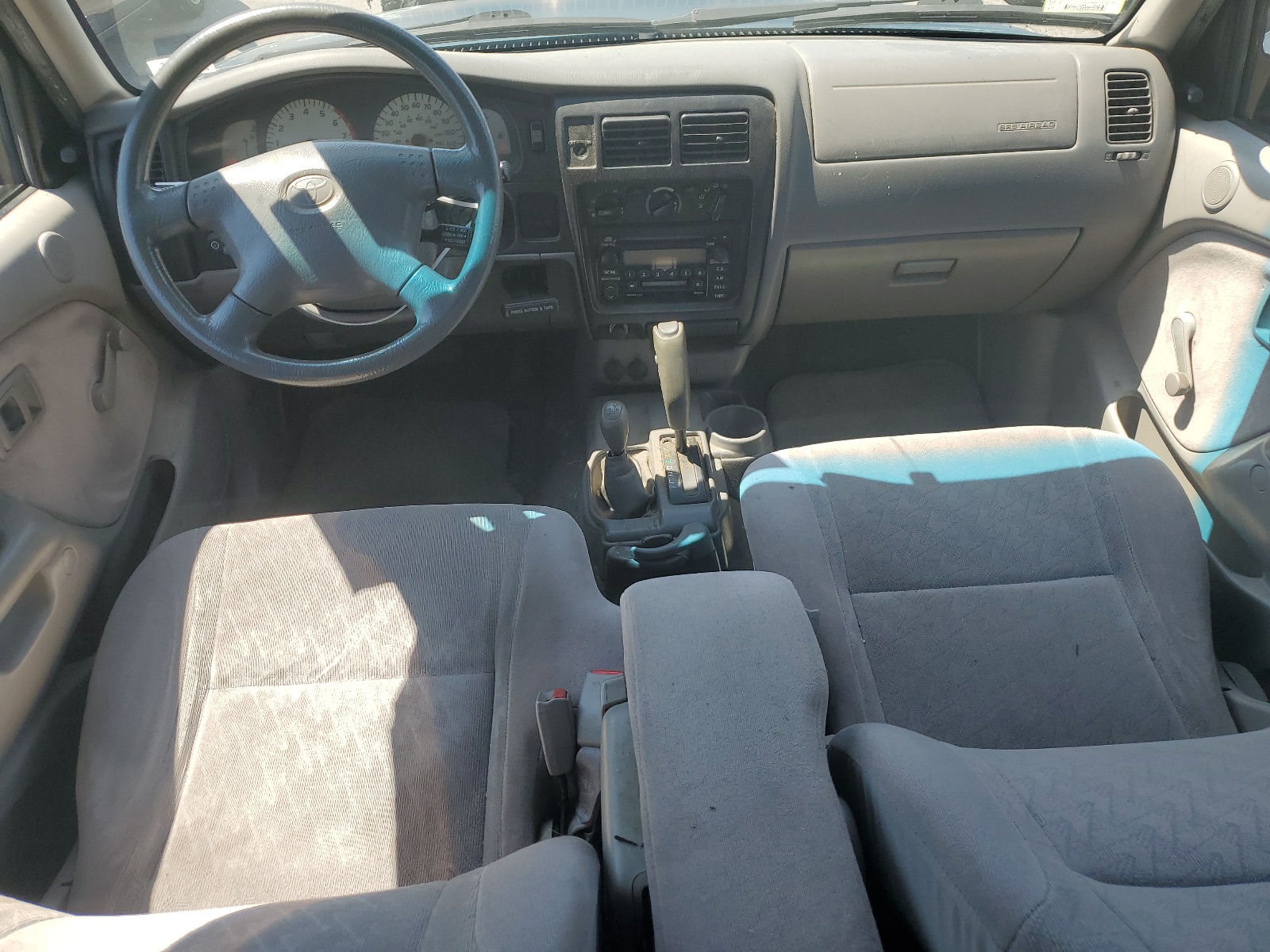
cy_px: 476
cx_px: 635
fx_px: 954
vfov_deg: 53.1
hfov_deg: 67.3
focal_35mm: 26
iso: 50
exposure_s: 1/714
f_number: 1.5
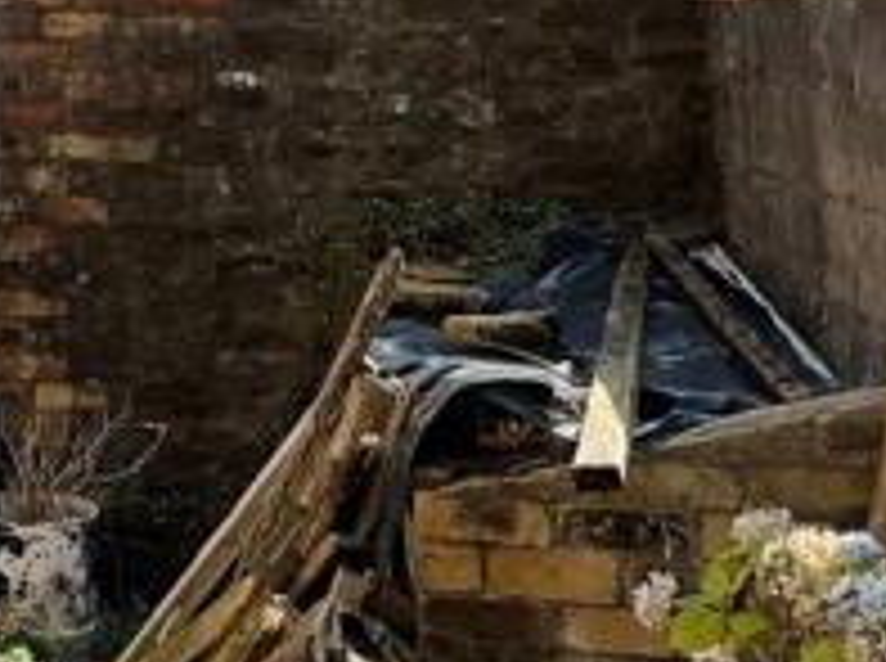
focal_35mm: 86
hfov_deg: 21.6
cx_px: -92
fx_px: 2197
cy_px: -259
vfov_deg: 16.0
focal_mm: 3
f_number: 1.8
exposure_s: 1/1626
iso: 16
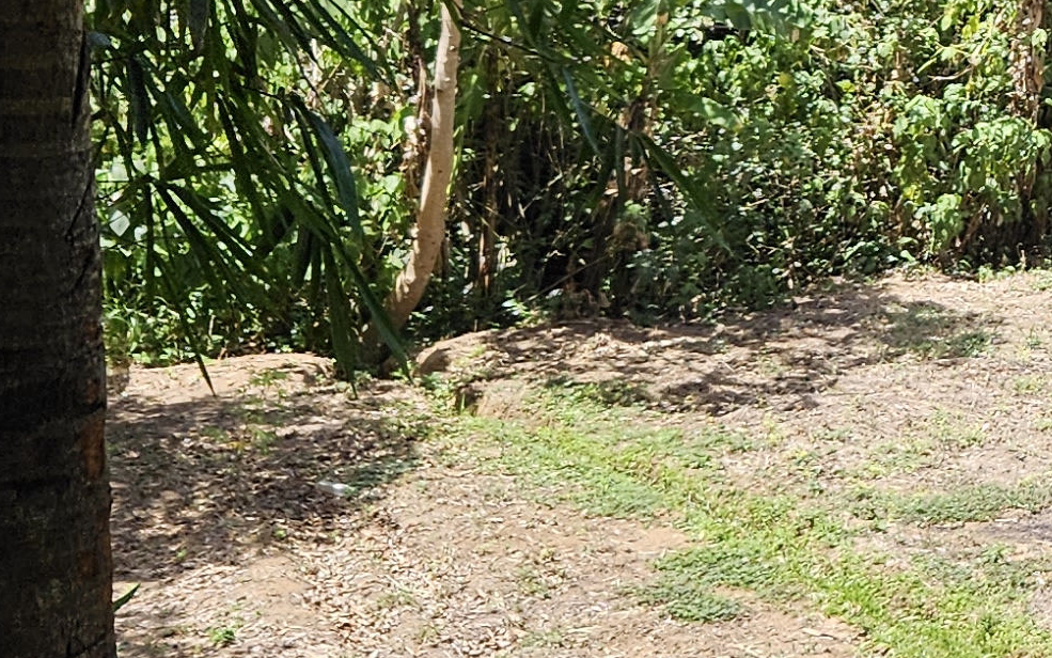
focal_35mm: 99
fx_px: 2839
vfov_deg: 13.0
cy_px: -18
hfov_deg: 19.2
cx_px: 1406
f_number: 1.8
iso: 50
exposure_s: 1/1114
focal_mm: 5.4
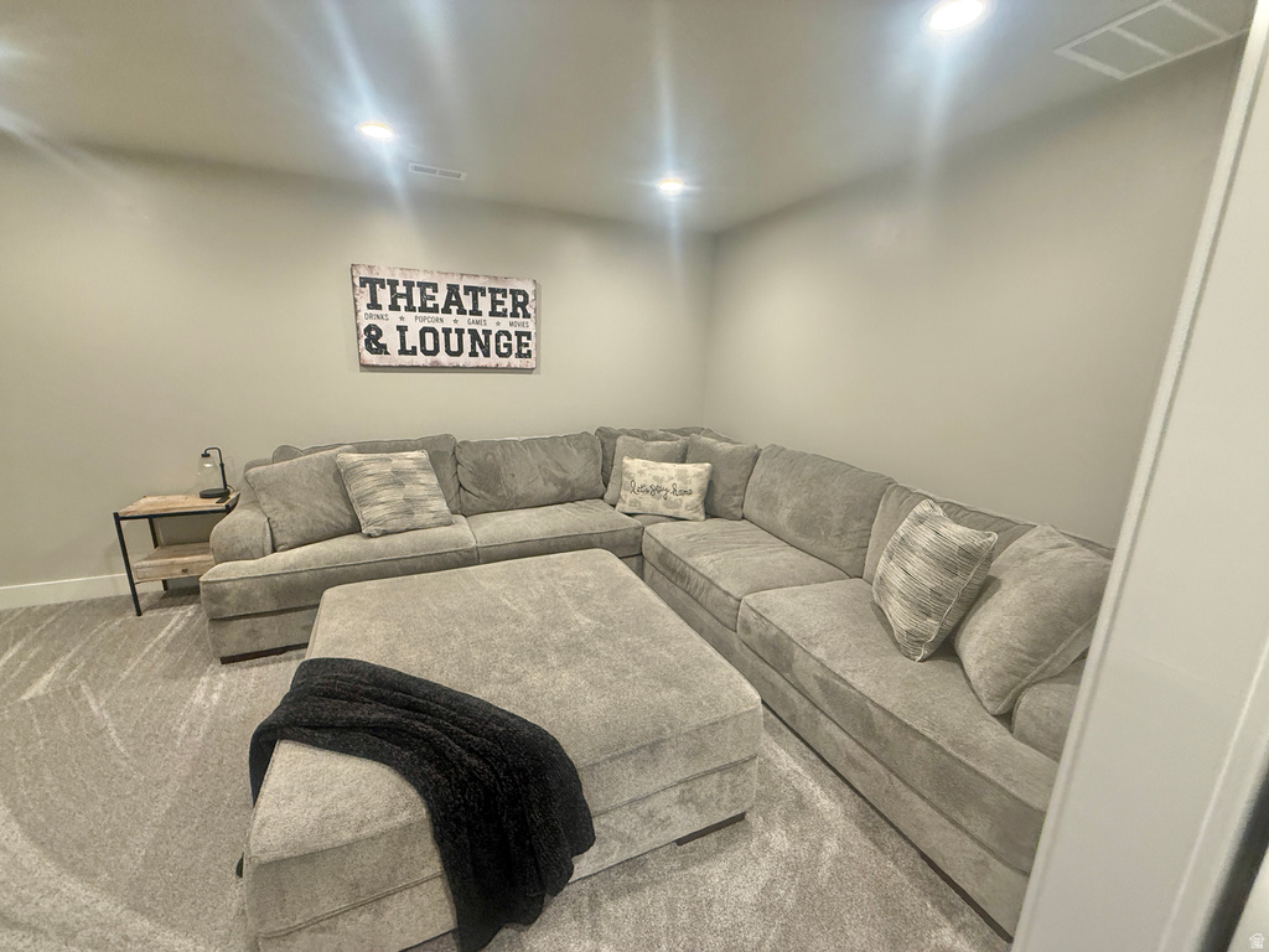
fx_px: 513
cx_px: 634
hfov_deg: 102.1
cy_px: 476
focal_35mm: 14
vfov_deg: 85.7
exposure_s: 1/60
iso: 250
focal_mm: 2.22
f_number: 2.2
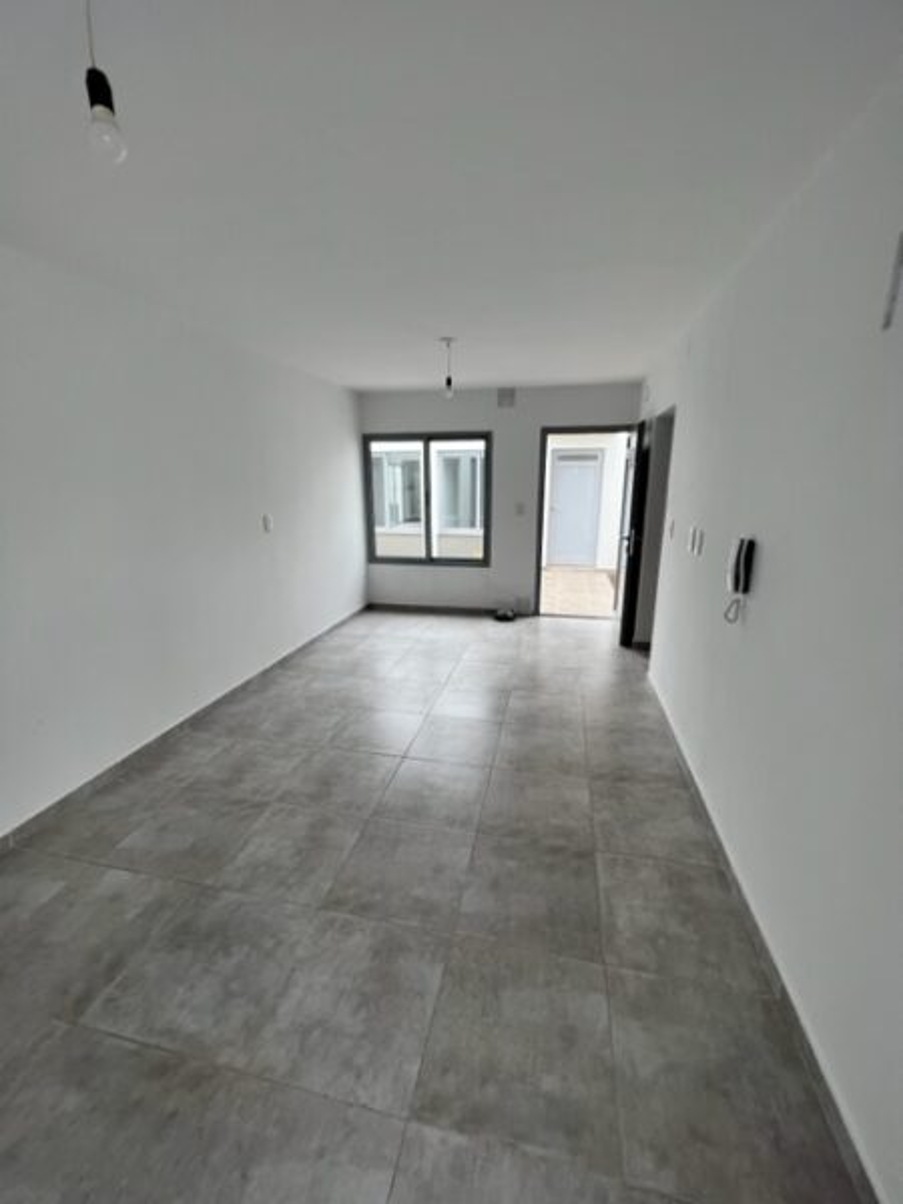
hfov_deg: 89.9
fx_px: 452
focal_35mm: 13
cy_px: 602
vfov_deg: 106.2
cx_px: 452
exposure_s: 1/139
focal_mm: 1.57
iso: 32
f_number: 1.8
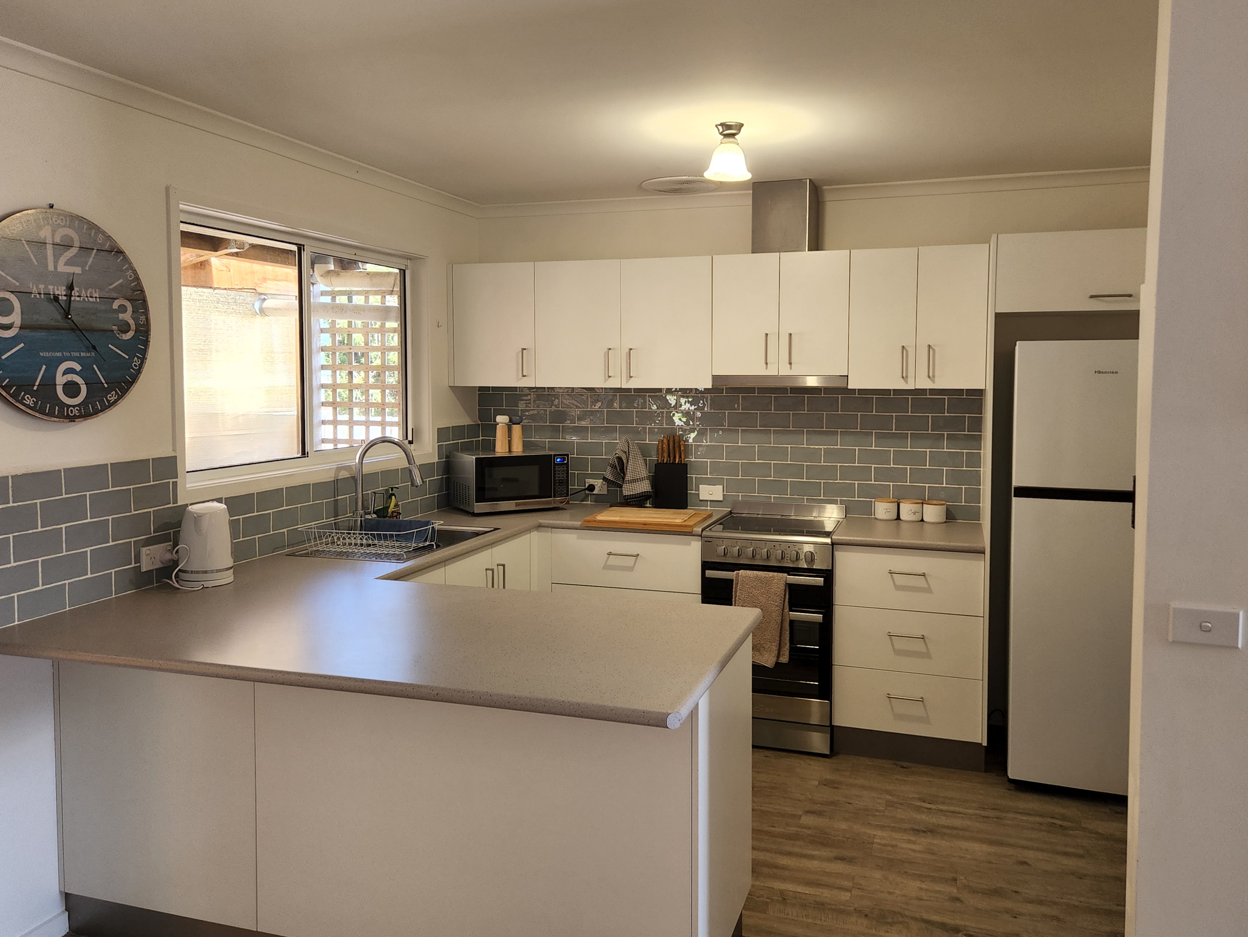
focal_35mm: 27
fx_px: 974
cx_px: 651
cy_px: 420
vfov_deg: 51.3
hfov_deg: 65.3
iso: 200
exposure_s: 1/180
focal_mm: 5.4
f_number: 1.8
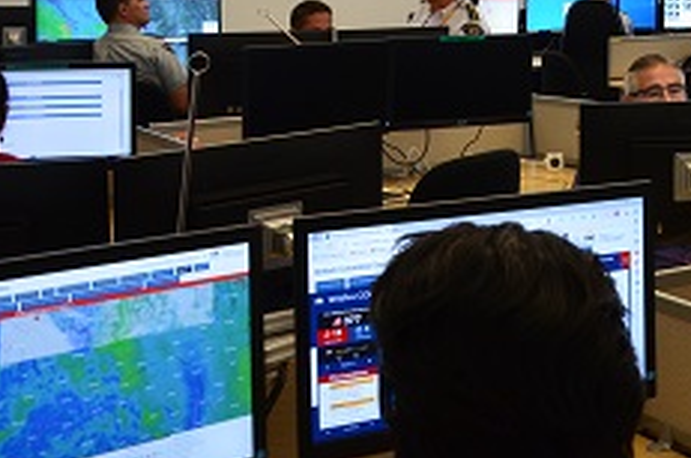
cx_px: 891
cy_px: -70
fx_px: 1341
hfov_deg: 25.1
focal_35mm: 70
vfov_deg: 18.5
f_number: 7.1
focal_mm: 18
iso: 800
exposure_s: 1/30
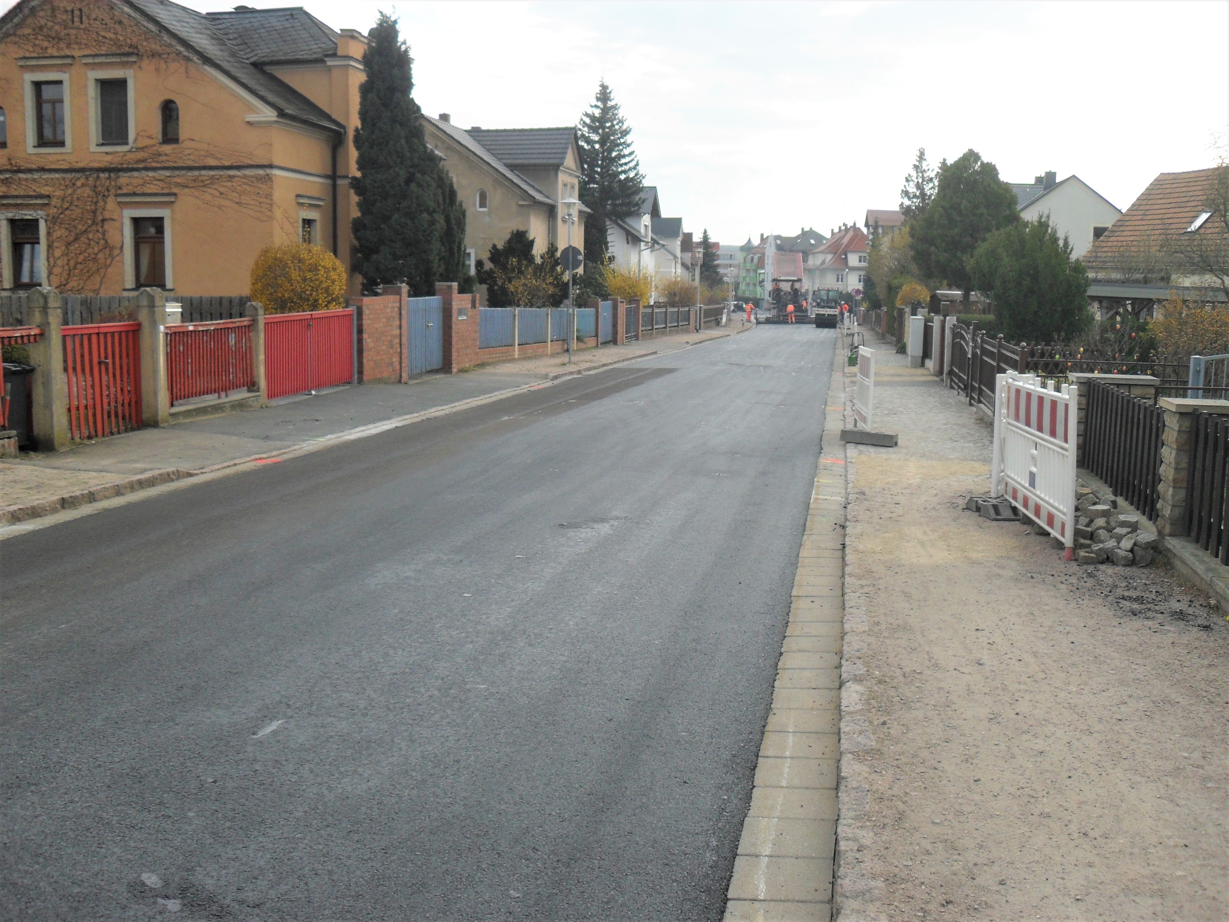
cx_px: 614
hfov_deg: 52.6
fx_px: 1243
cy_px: 461
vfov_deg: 40.7
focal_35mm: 35
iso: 100
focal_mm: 6.2
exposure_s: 1/60
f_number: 8.9
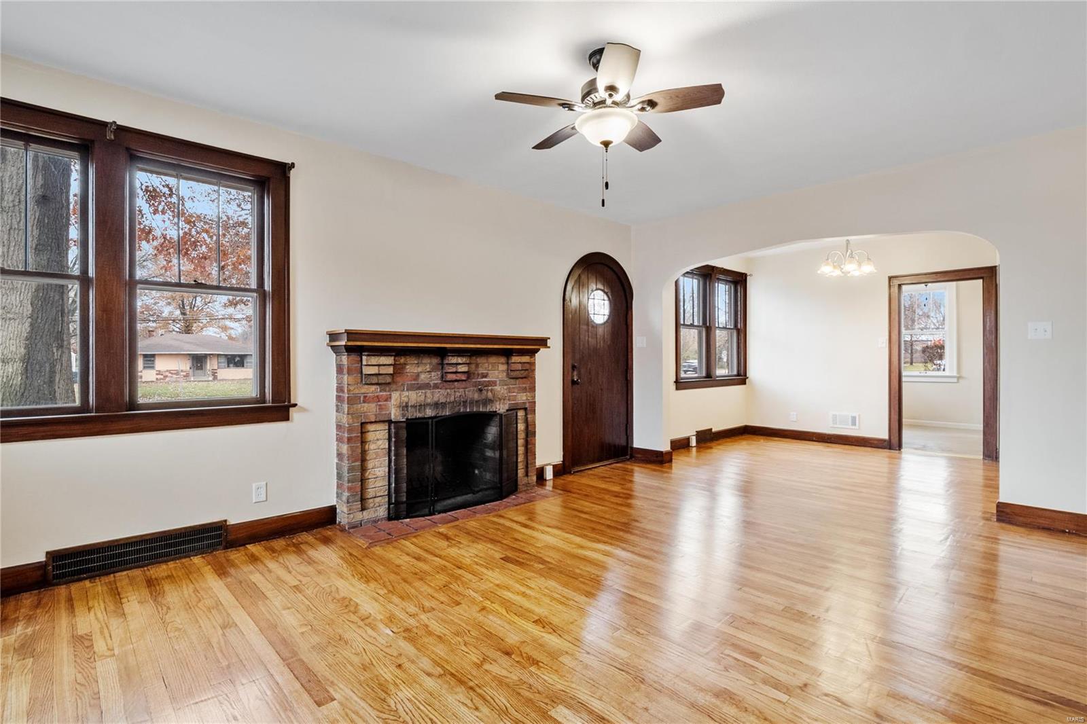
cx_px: 544
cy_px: 362
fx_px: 483
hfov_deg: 96.7
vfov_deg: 73.7
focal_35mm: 16
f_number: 9
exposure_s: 1/4
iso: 400
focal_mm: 8
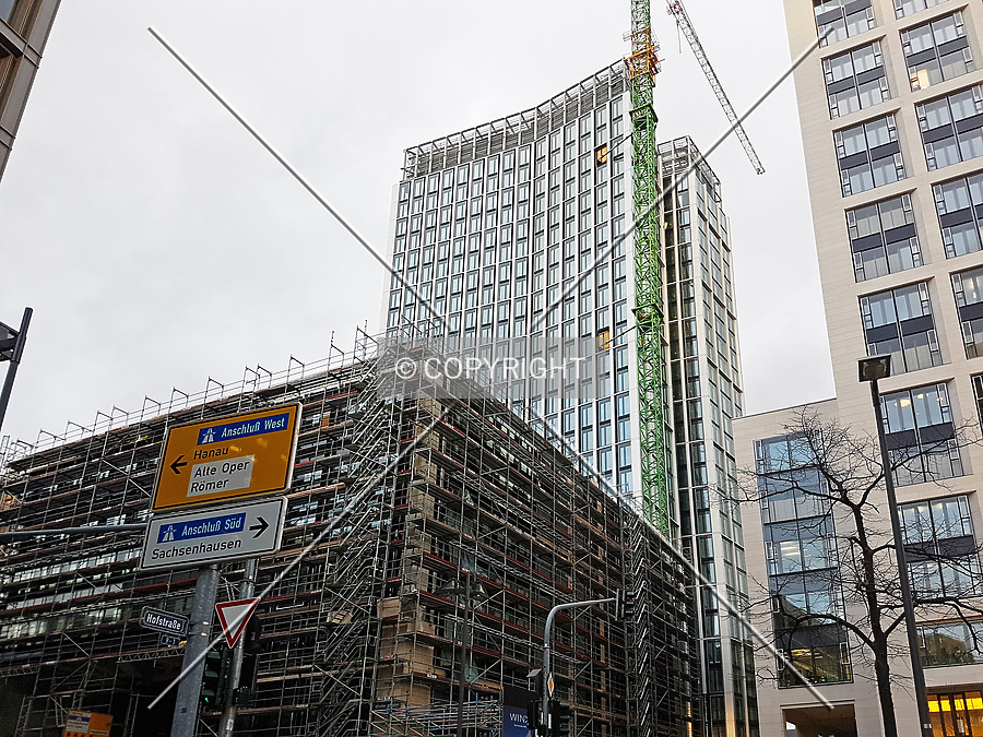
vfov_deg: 53.1
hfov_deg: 67.3
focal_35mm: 26
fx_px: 738
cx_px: 492
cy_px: 368
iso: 40
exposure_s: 1/132
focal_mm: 4.2
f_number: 1.7
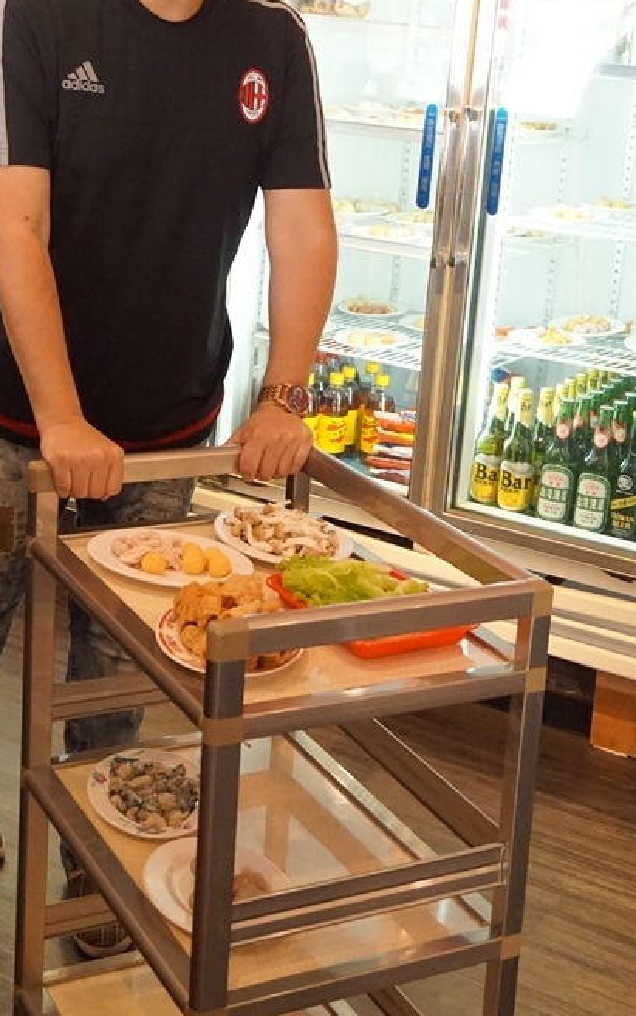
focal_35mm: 55
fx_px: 1519
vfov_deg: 36.6
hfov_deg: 23.6
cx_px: 295
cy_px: 323
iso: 3200
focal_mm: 23
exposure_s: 1/125
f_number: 4.5
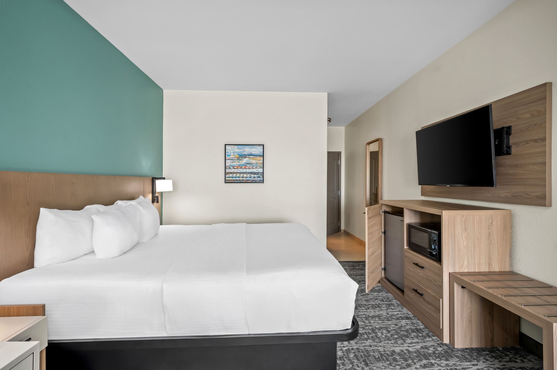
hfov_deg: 93.3
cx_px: 278
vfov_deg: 70.4
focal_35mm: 17
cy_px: 185
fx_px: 263
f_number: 8
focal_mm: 17
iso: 900
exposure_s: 1/20
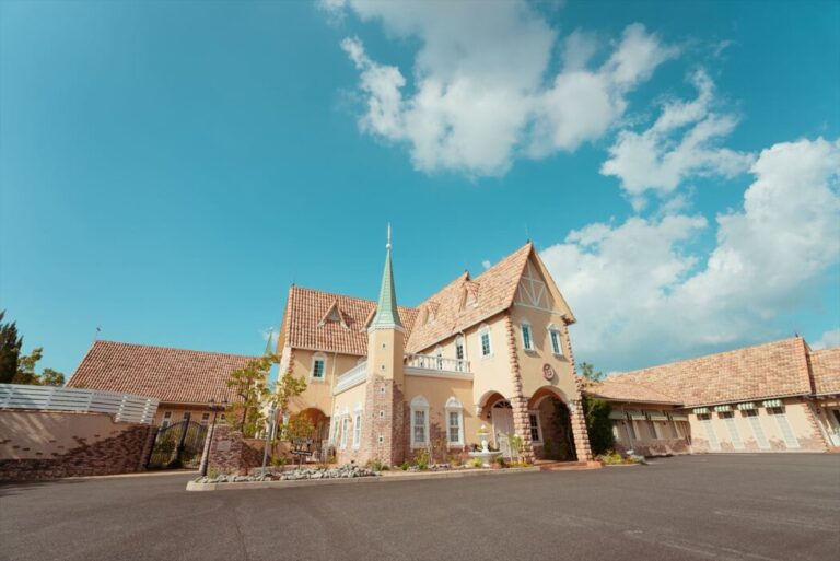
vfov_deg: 81.3
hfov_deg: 104.2
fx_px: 327
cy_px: 280
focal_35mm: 14
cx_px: 420
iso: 100
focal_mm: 14
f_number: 13
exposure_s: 1/80
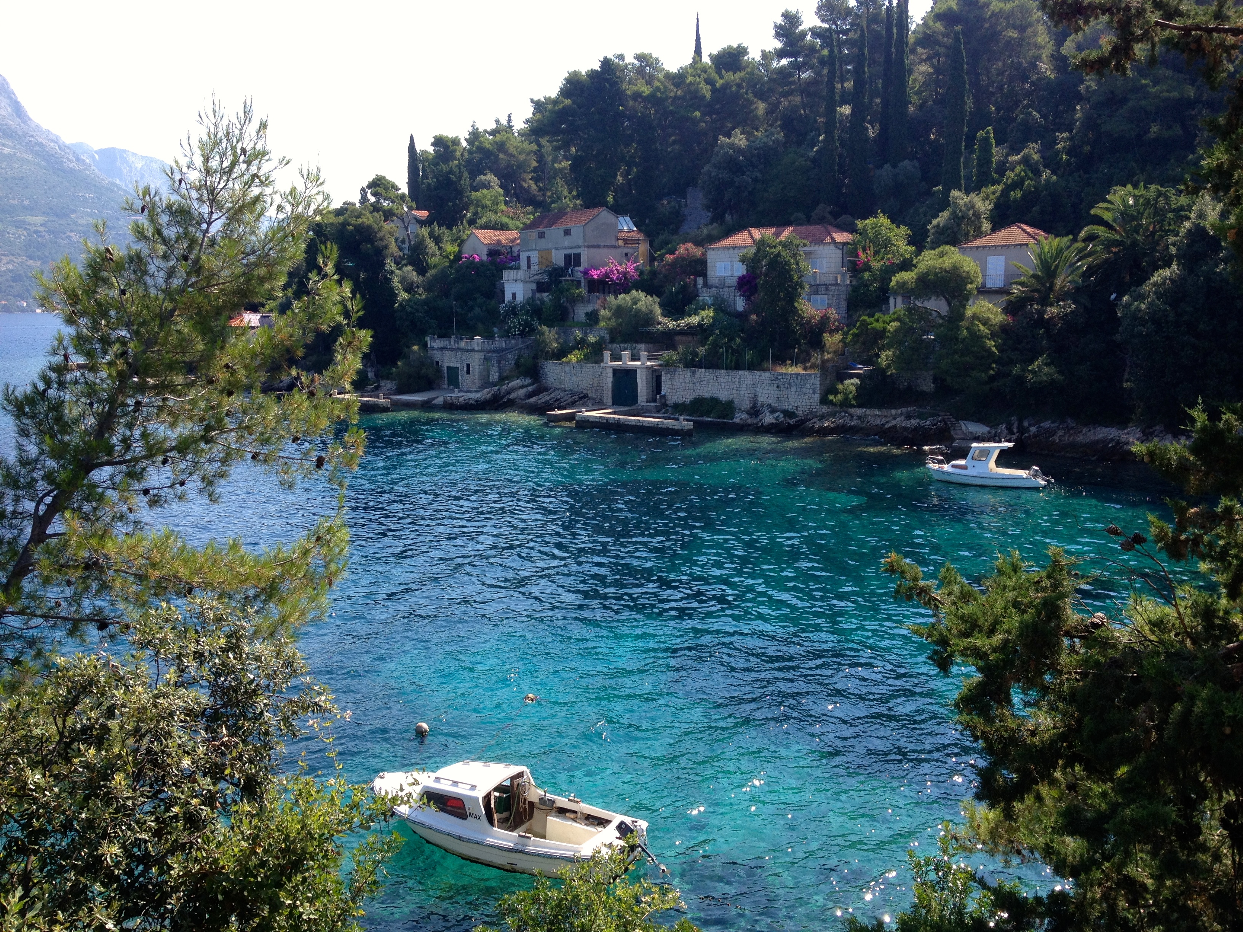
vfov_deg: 40.7
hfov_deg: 52.6
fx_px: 1257
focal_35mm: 35
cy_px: 466
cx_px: 622
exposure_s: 1/717
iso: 50
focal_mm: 4.28
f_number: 2.4
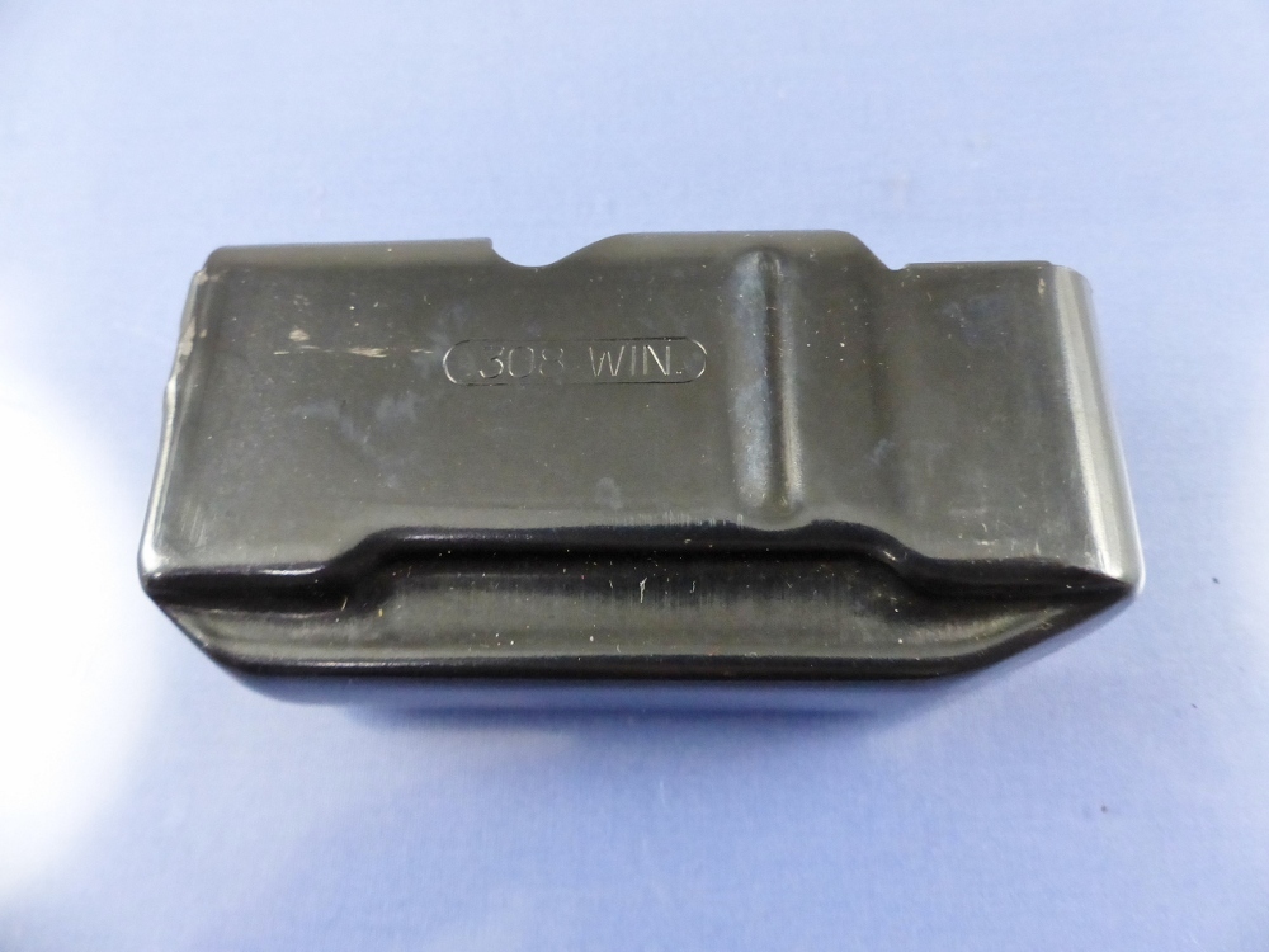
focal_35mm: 25
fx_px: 916
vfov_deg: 54.9
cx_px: 634
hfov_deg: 69.4
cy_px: 476
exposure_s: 1/125
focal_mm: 4.5
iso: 640
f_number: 2.8
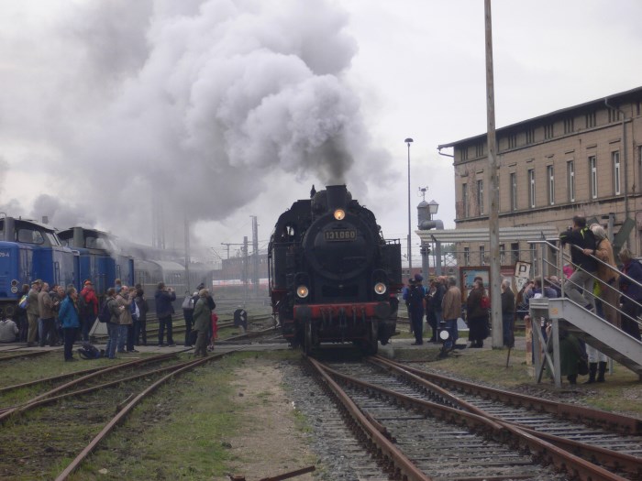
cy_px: 240
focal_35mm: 105
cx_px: 321
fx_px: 1947
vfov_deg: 14.1
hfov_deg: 18.7
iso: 100
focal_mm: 17.4
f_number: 5
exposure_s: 1/100
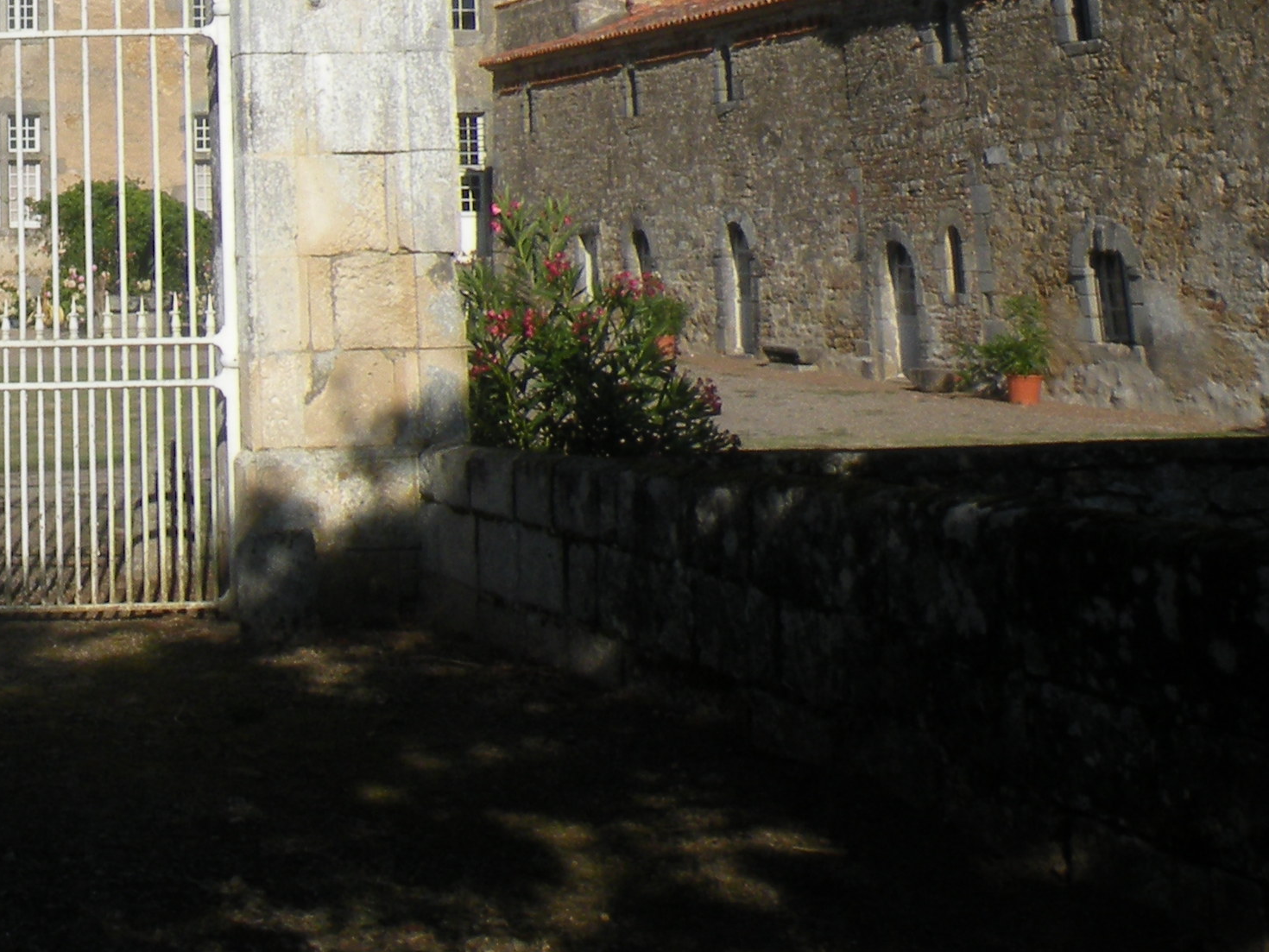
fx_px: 2457
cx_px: -174
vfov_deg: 20.9
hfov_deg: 26.4
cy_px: -76
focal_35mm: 67
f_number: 8
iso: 64
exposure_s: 1/335
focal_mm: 4.7
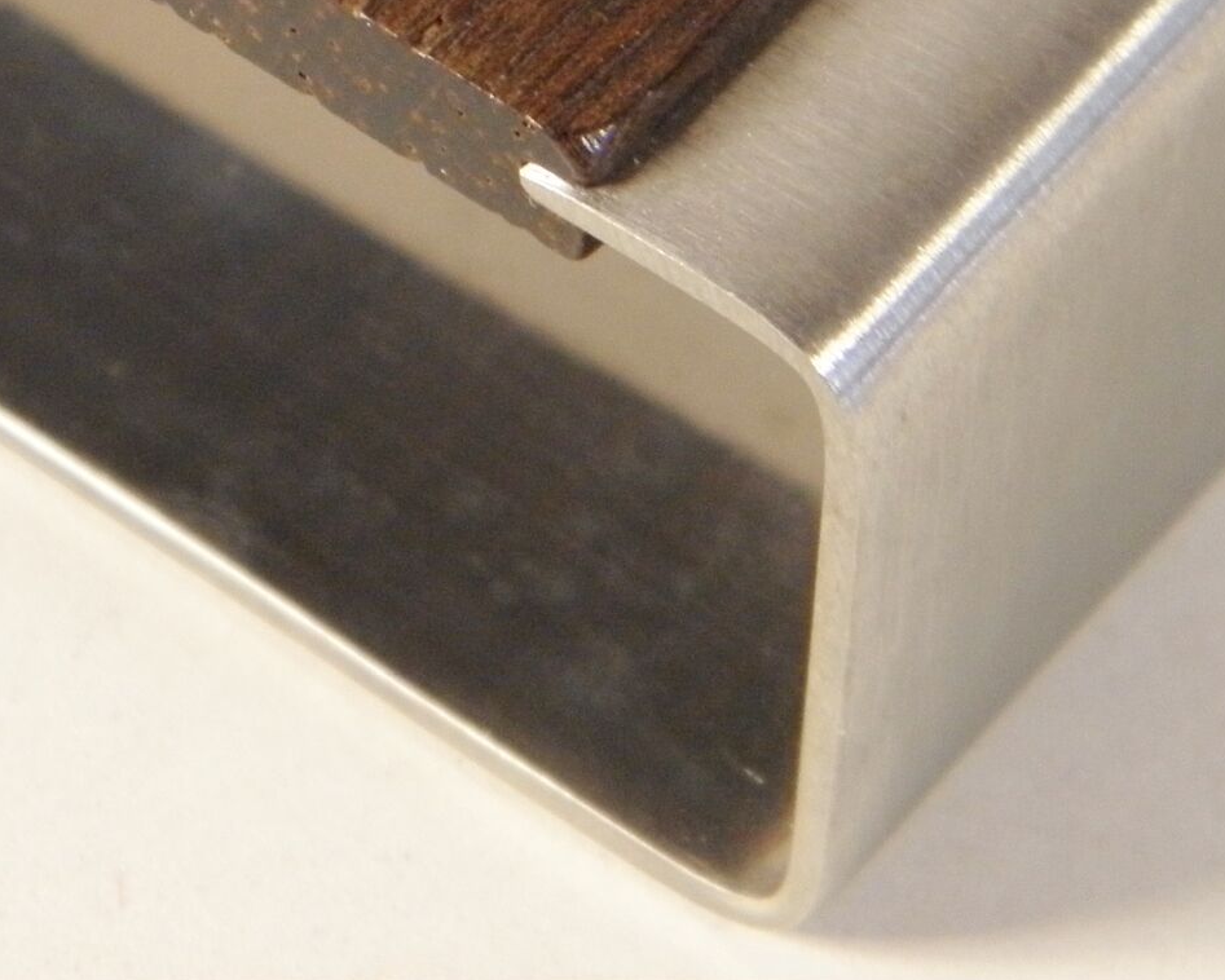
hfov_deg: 9.1
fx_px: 7651
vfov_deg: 7.3
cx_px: 158
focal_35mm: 211
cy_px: -256
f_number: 4.4
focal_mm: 14.3
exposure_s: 1/50
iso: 200
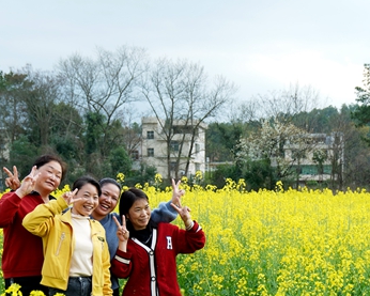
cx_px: 266
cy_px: 260
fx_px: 920
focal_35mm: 84
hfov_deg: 22.6
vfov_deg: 18.0
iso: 50
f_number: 3.5
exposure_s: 1/160
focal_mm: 36
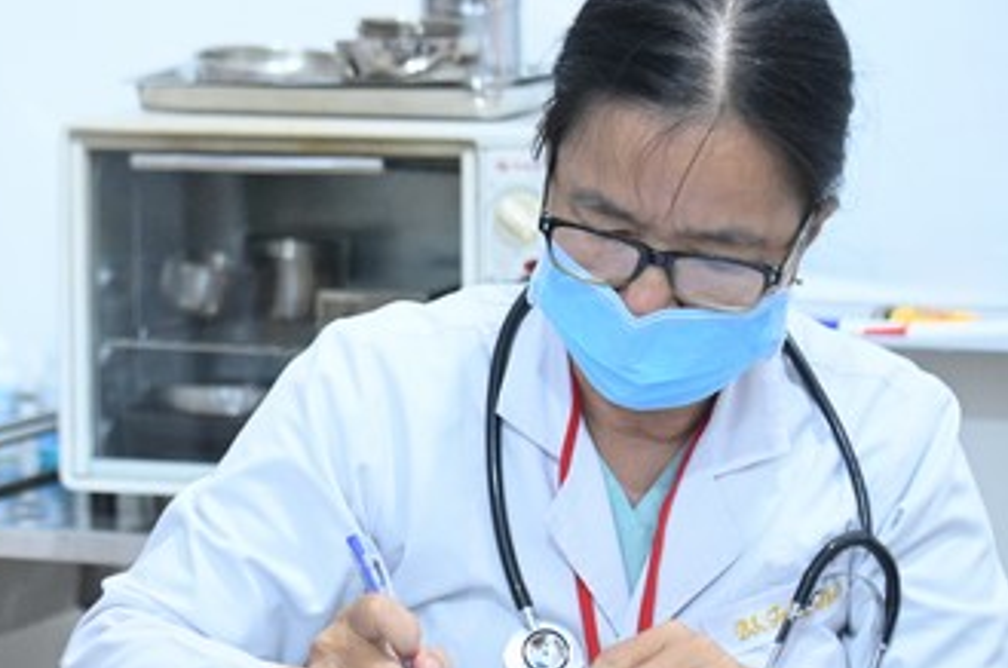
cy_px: 260
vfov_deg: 7.5
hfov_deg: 11.3
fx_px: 5086
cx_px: 214
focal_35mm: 182
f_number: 4
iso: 8000
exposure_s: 1/200
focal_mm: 92
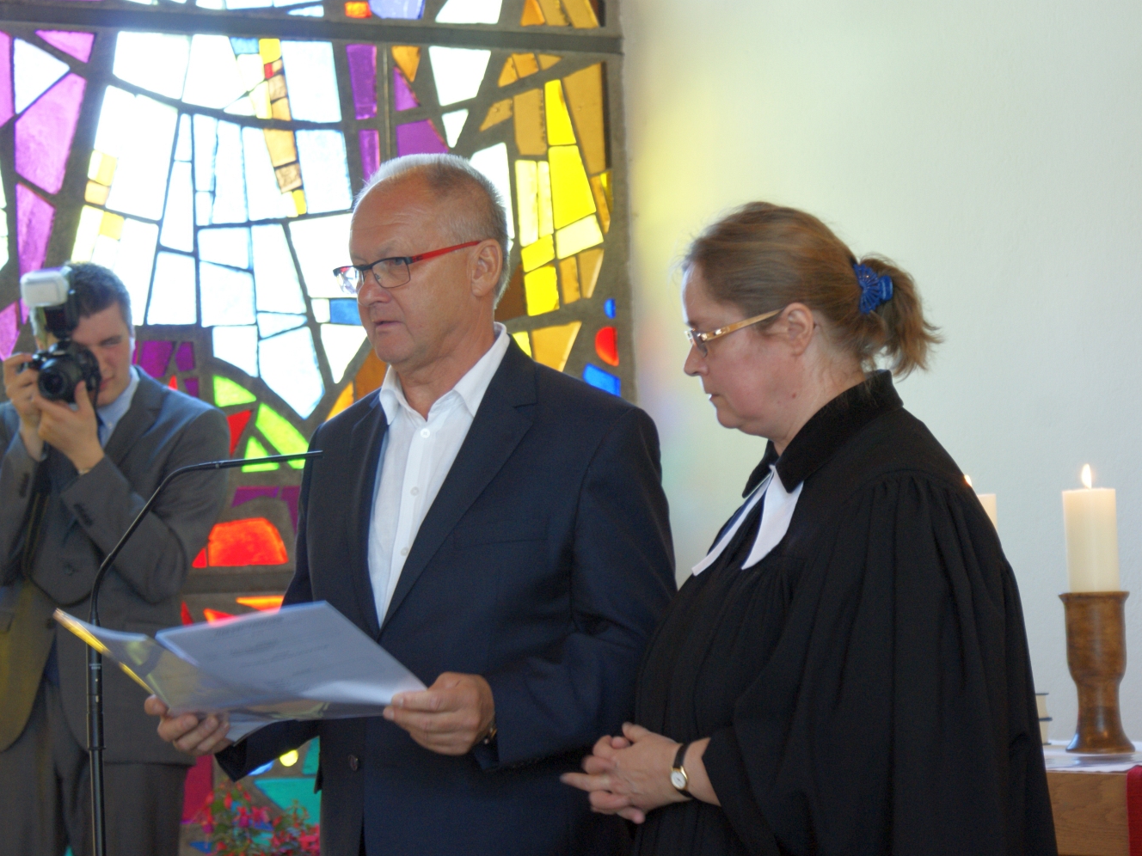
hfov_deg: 17.3
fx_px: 3761
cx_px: 581
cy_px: 428
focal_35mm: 114
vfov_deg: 13.0
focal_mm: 70
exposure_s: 1/13
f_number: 5.6
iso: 400
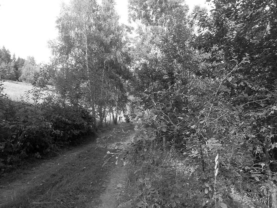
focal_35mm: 26
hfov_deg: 67.3
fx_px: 208
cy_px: 104
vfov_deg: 53.1
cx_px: 138
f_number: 2.8
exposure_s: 1/200
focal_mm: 4.7
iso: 80
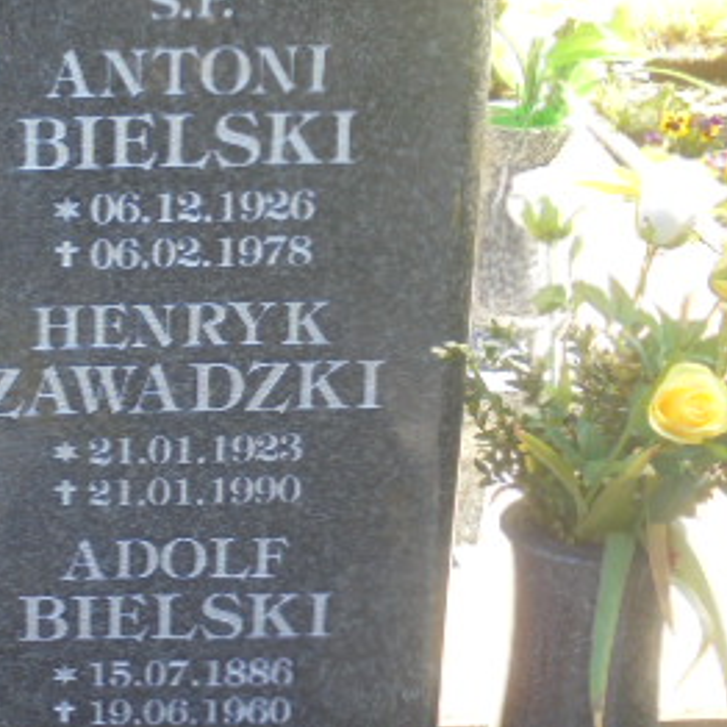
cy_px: 413
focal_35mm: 93
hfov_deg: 17.9
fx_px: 2210
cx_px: -114
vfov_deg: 18.7
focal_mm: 7.8
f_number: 4.5
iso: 100
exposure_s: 1/40
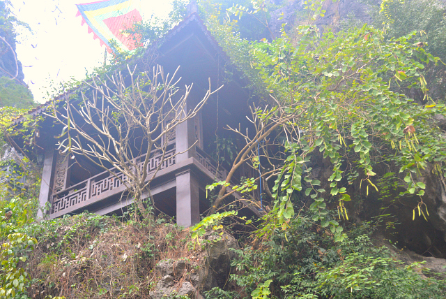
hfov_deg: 41.1
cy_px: 150
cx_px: 223
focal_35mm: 48
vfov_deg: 28.1
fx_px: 595
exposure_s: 1/160
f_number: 5.6
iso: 450
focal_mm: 32
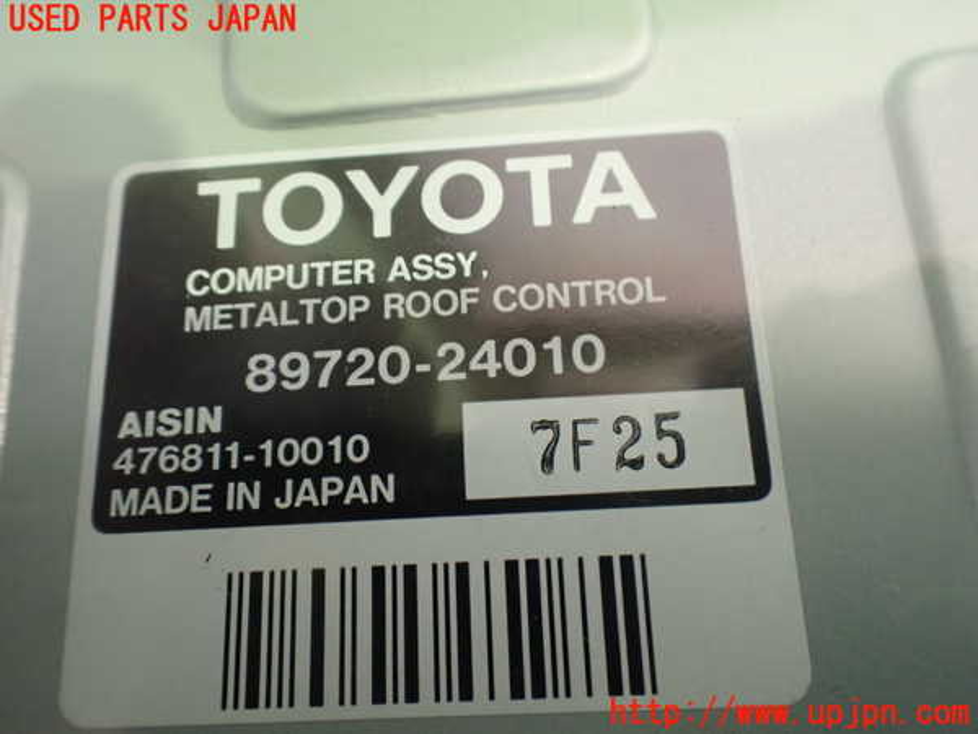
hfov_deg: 60.0
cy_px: 367
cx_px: 489
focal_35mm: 30
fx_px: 848
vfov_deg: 46.8
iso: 800
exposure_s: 1/80
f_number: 2.3
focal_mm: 5.4
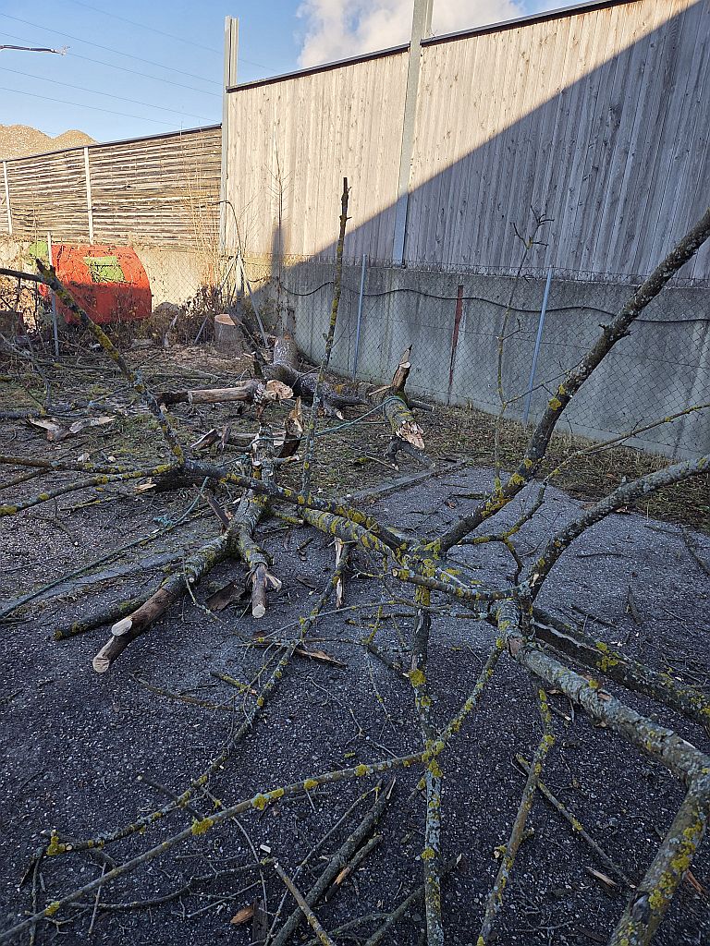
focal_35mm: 23
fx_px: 629
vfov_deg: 73.9
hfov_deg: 58.9
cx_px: 355
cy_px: 473
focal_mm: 5.4
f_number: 1.8
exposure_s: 1/1844
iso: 80
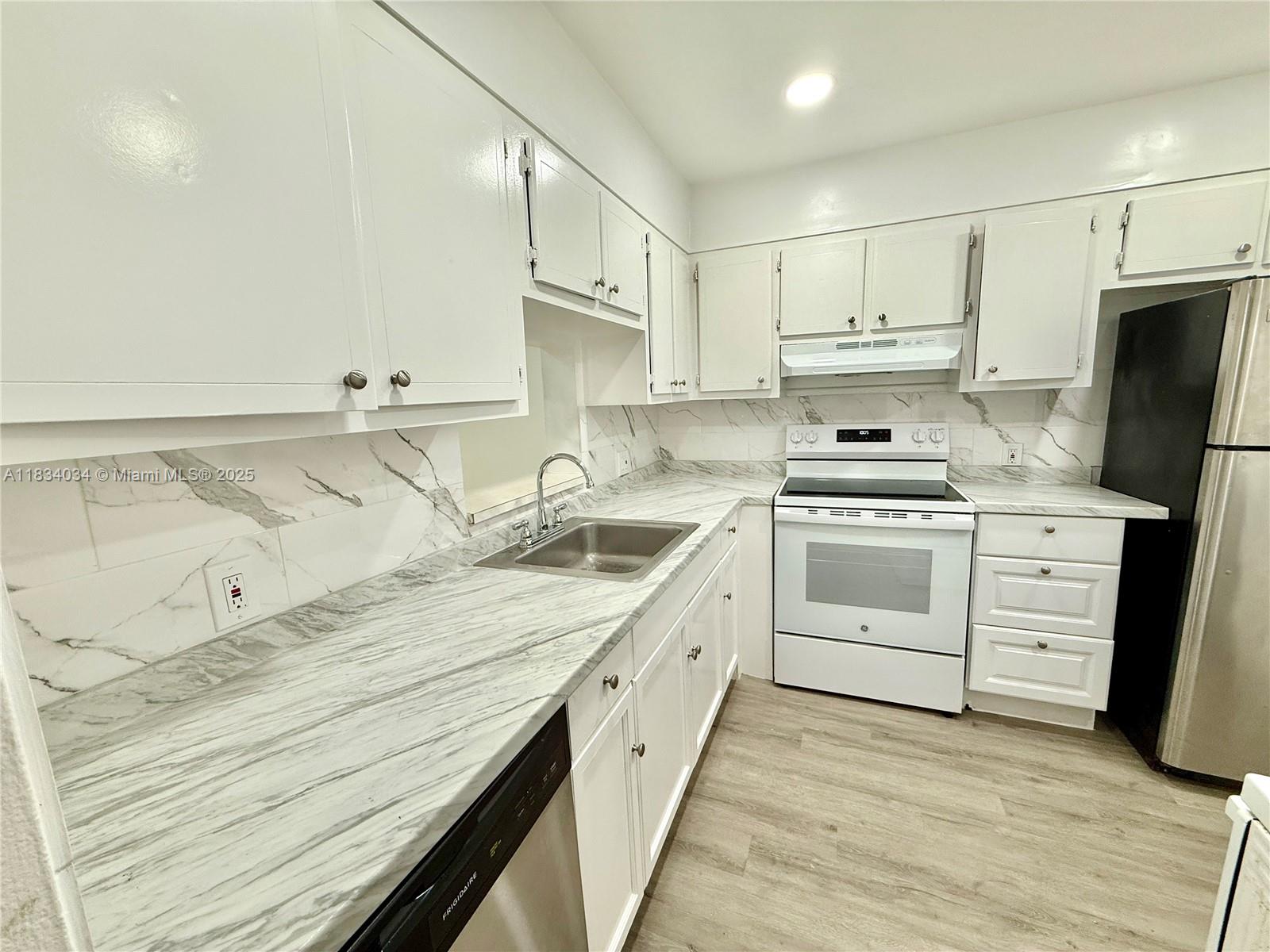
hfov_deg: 102.1
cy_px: 476
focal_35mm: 14
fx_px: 514
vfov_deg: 85.7
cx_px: 635
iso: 125
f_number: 2.2
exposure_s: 1/120
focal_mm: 2.22
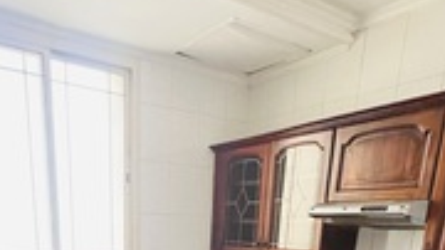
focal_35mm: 36
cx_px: 162
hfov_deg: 54.6
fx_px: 425
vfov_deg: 24.4
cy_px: 387
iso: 800
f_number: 1.8
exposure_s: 1/60
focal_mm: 1.57
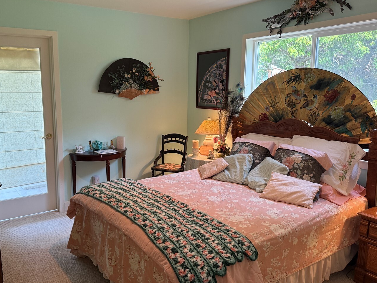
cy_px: 136
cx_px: 153
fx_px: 327
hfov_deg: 59.5
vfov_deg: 46.8
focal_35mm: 30
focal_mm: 6.76
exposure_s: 1/120
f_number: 1.78
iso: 160
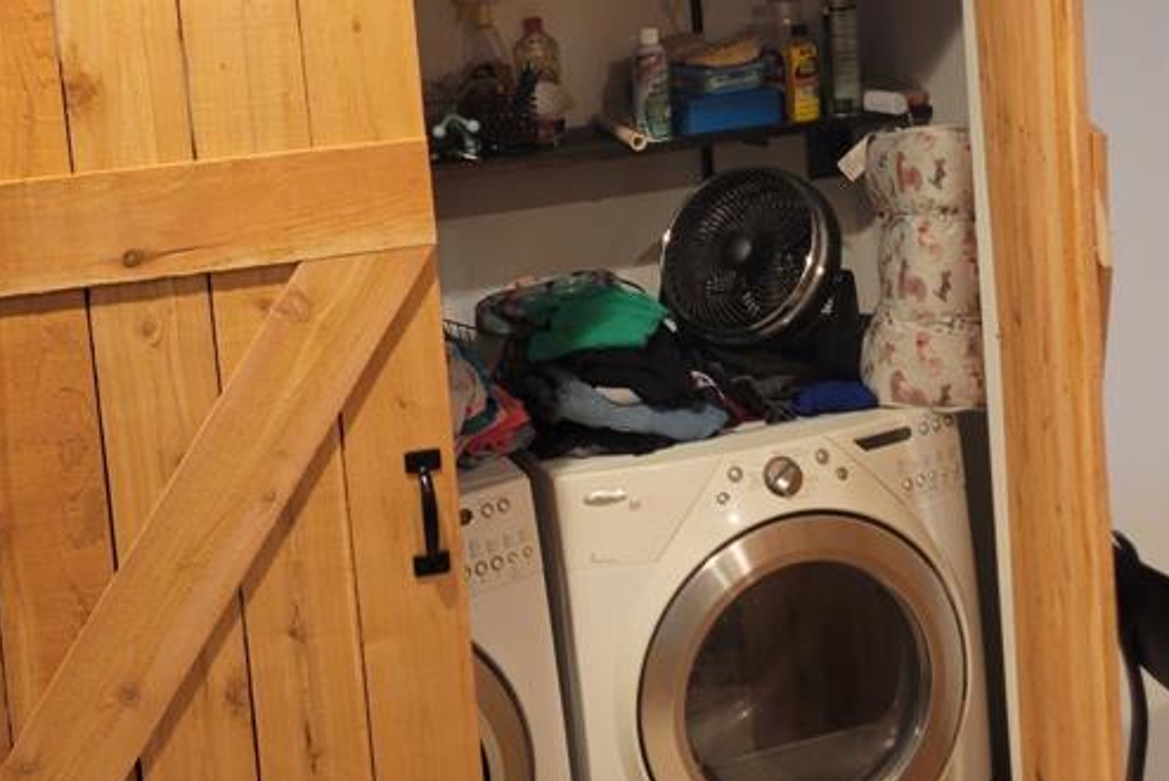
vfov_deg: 23.8
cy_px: 133
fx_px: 1819
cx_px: 667
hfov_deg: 35.6
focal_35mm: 56
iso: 200
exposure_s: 1/40
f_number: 1.8
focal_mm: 5.4
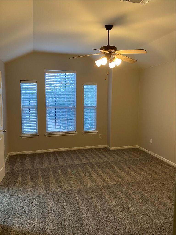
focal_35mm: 26
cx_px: 88
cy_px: 118
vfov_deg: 67.3
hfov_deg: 53.1
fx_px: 176
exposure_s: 1/60
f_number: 1.8
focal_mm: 4.25
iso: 125
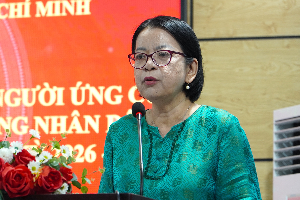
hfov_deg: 11.6
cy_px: 91
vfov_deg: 7.8
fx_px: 1472
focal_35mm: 177
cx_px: 141
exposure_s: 1/160
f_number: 4
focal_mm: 97
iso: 800
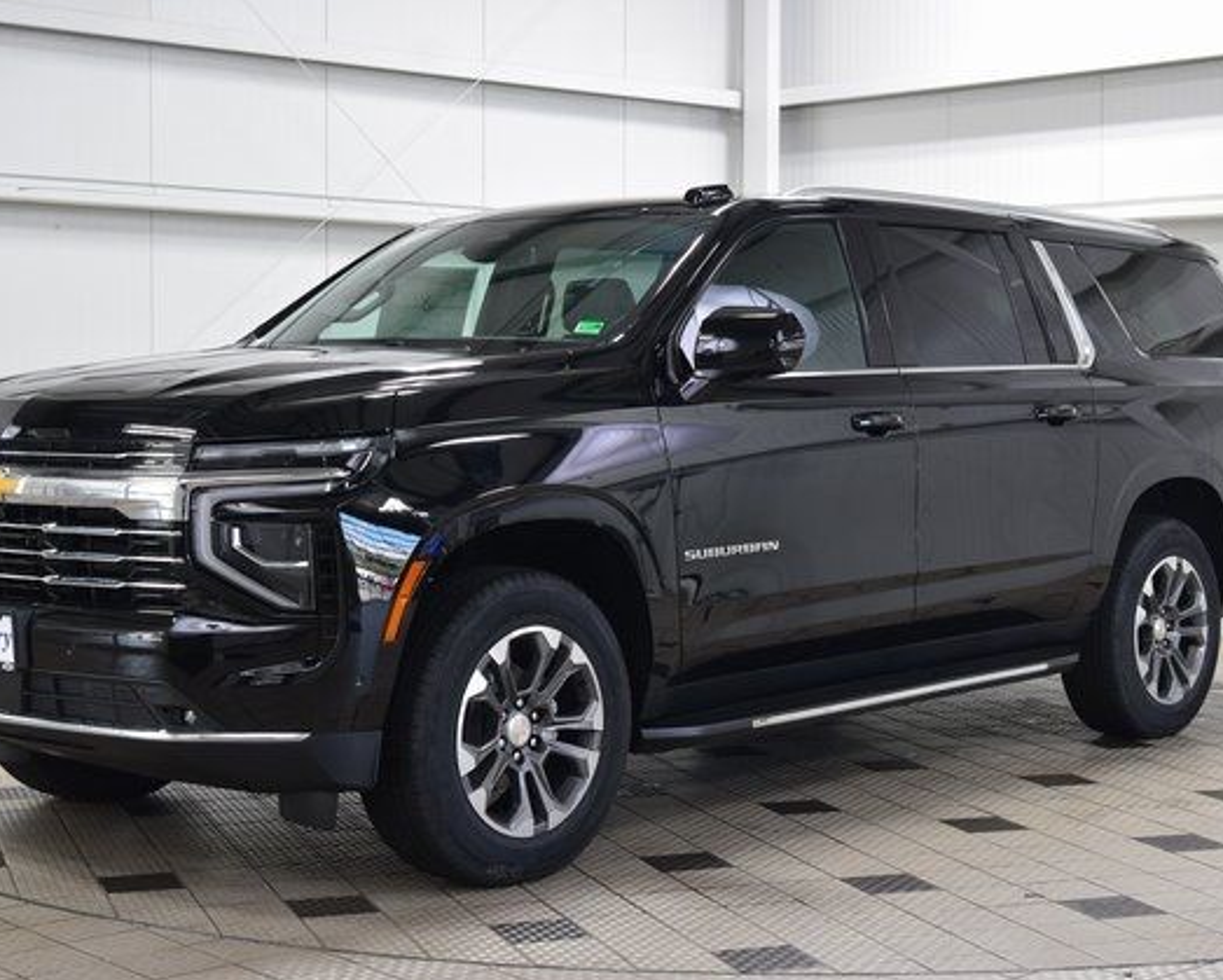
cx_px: 599
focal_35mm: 62
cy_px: 492
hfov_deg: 30.5
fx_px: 2245
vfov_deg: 24.6
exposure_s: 1/15
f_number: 6.3
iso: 500
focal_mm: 36
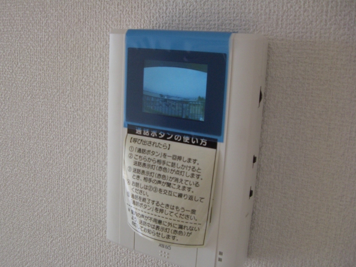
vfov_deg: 35.1
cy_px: 135
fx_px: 422
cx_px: 166
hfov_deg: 45.7
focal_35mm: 41
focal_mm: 6.2
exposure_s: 1/100
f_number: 2.7
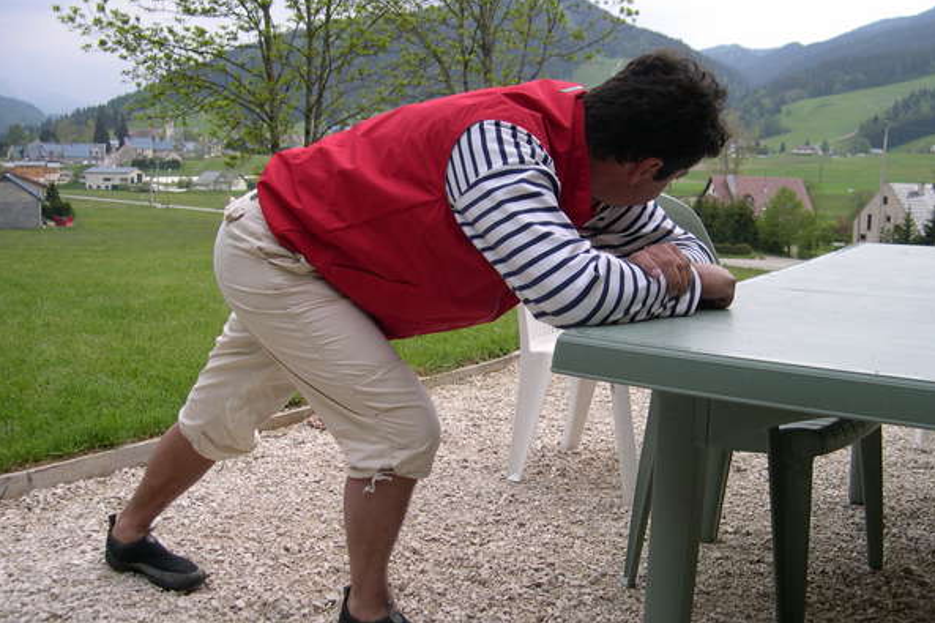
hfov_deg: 48.5
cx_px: 470
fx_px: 1039
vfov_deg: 33.4
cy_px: 336
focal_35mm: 40
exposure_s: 1/592
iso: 100
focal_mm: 8
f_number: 2.8
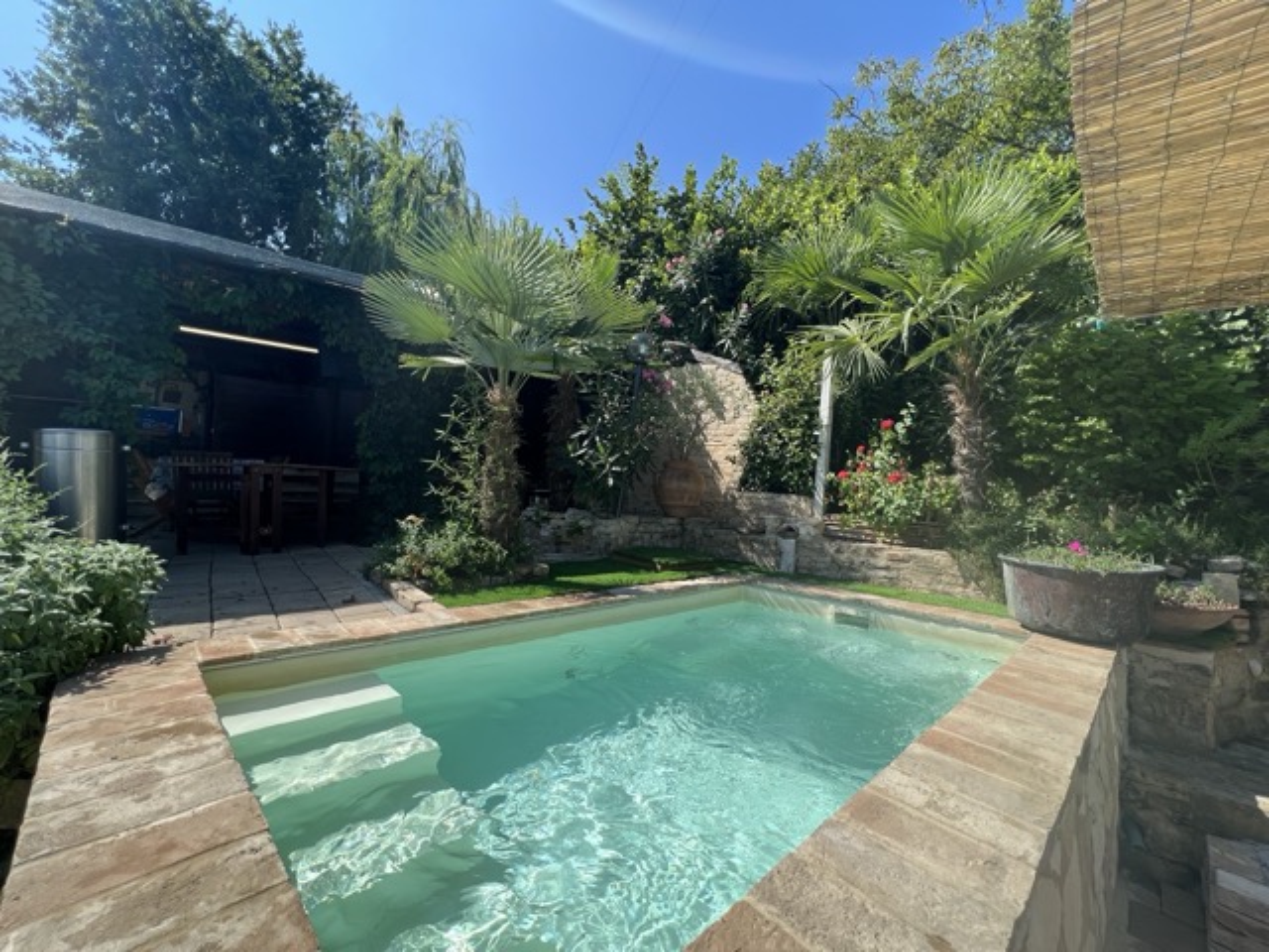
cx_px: 634
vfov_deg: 89.9
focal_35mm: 13
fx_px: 477
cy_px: 476
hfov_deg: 106.2
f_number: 1.8
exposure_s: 1/821
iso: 32
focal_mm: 1.57
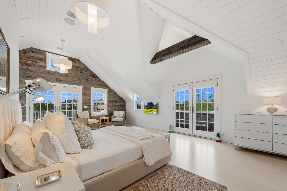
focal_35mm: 14
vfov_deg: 80.8
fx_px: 112
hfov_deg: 104.1
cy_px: 108
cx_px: 153
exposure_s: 1/160
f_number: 8
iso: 5000
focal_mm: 12
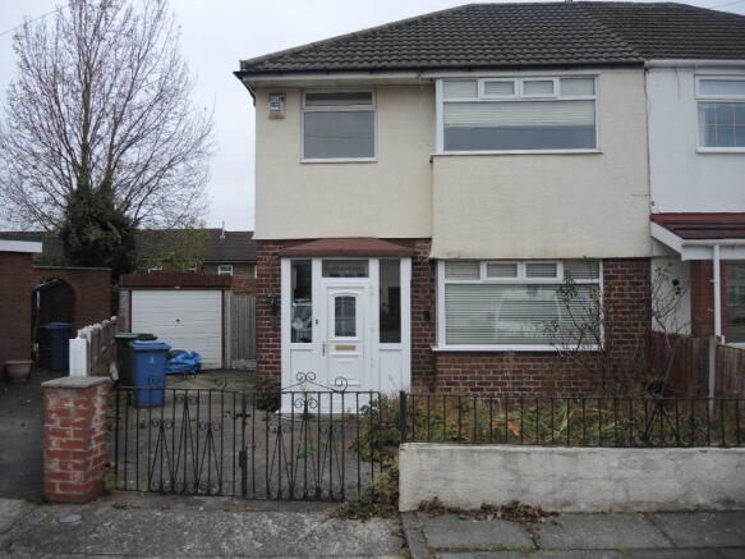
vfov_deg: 49.7
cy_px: 280
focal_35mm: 28
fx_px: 602
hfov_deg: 63.5
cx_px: 372
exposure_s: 1/100
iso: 80
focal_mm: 6
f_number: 2
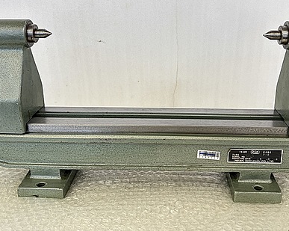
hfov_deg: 43.8
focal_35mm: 42
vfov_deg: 35.4
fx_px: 359
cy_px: 87
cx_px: 161
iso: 125
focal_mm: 5.96
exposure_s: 1/68
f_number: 1.6
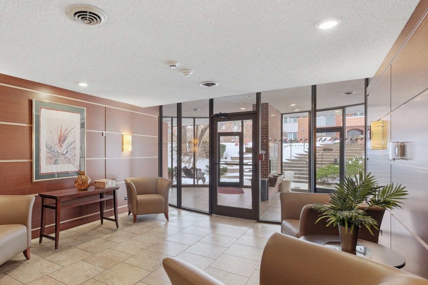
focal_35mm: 20
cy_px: 158
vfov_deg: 61.8
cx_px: 161
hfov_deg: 82.4
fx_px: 238
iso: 800
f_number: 5.6
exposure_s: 1/280
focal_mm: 10
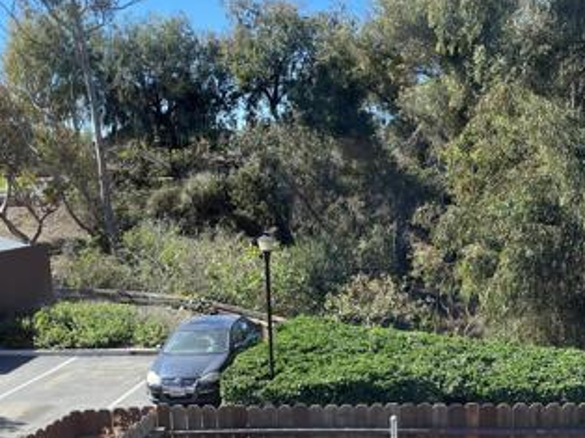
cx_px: 388
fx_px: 895
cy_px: 382
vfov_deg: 26.7
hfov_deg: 35.9
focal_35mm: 53
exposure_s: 1/621
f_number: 1.6
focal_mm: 5.1
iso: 50
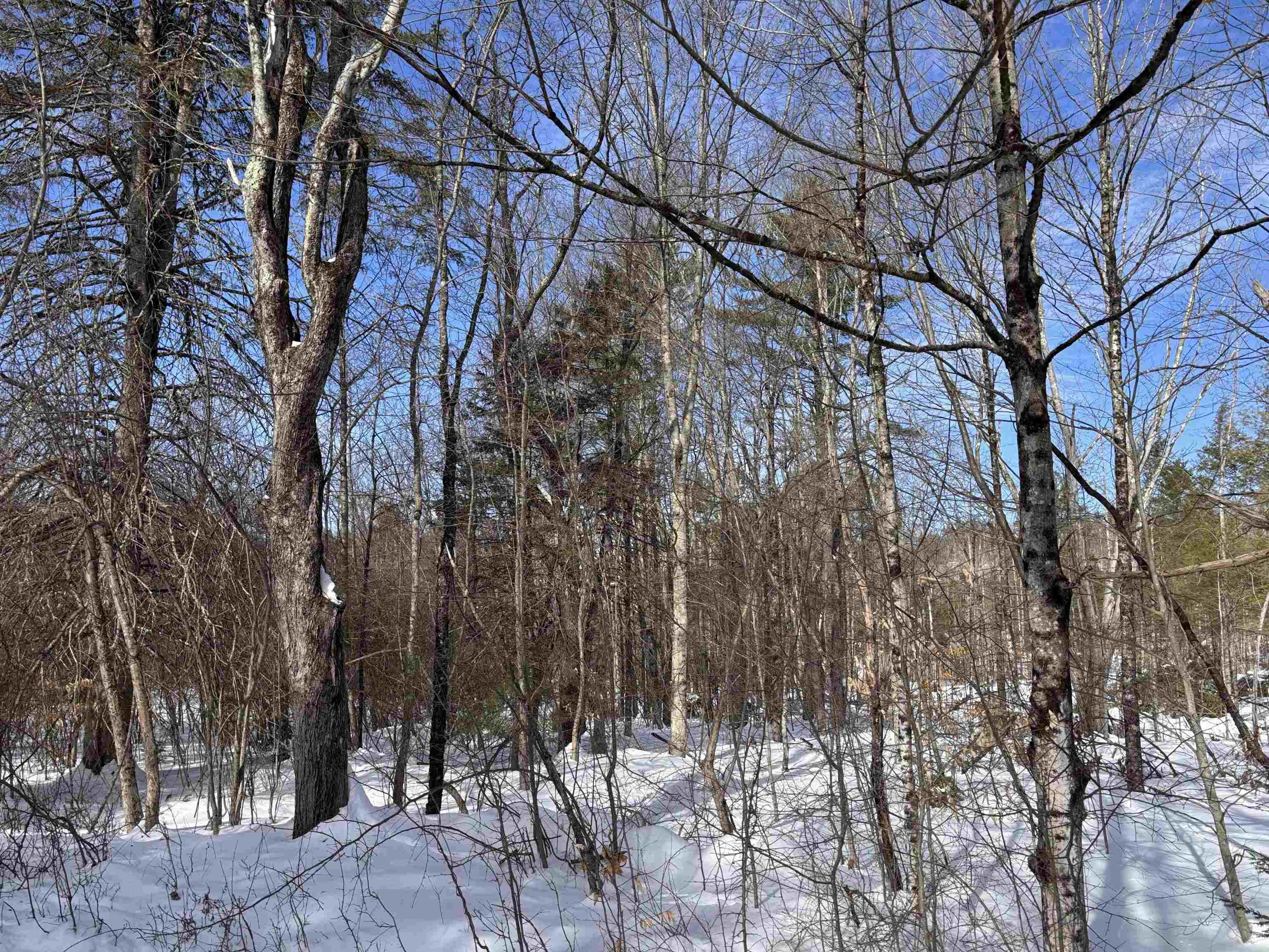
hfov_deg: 67.3
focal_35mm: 26
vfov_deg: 53.1
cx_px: 634
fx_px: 953
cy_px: 476
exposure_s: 1/2242
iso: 50
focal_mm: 5.96
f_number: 1.6
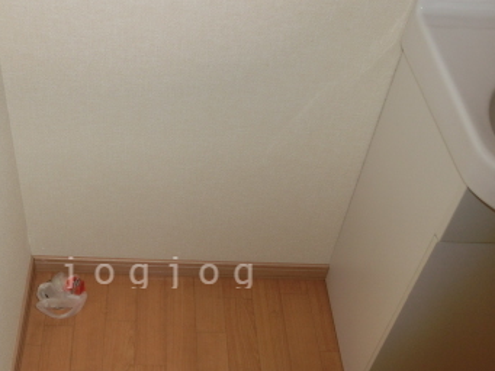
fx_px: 644
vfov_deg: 31.7
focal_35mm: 45
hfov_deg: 41.5
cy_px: 271
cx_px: 161
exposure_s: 1/250
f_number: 3
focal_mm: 4.24
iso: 80
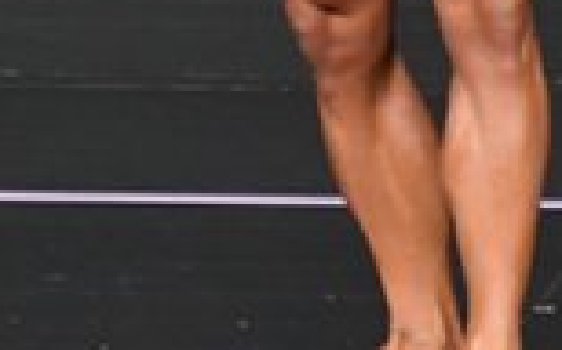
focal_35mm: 1921
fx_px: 29401
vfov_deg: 0.7
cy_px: -281
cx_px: 330
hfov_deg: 1.1
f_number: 5.6
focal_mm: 250
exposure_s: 1/400
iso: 4000
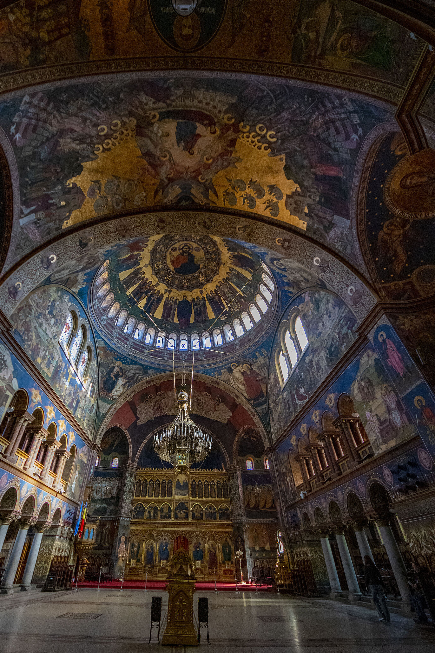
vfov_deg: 104.2
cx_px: 182
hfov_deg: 80.6
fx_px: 254
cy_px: 338
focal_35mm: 14
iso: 6400
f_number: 4.5
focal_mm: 8
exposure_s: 1/125
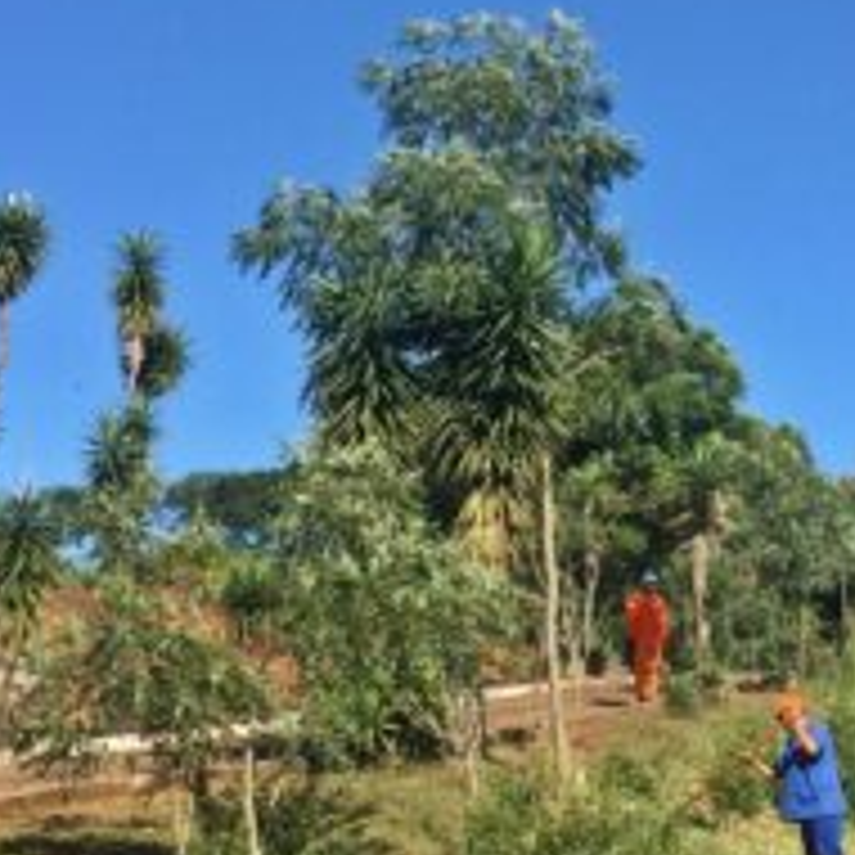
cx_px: 567
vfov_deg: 24.6
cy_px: 310
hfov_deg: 24.5
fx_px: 1956
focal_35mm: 70
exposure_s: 1/1647
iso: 32
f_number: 2.2
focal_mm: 4.15
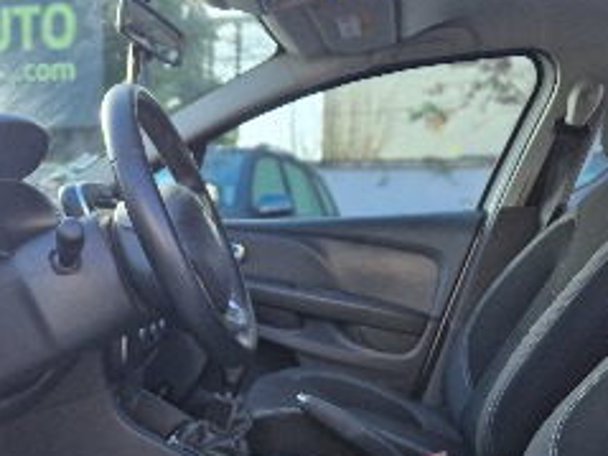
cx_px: 198
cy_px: 339
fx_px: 702
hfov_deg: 46.0
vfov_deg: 35.2
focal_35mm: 40
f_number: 1.8
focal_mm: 5.4
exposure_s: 1/122
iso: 50
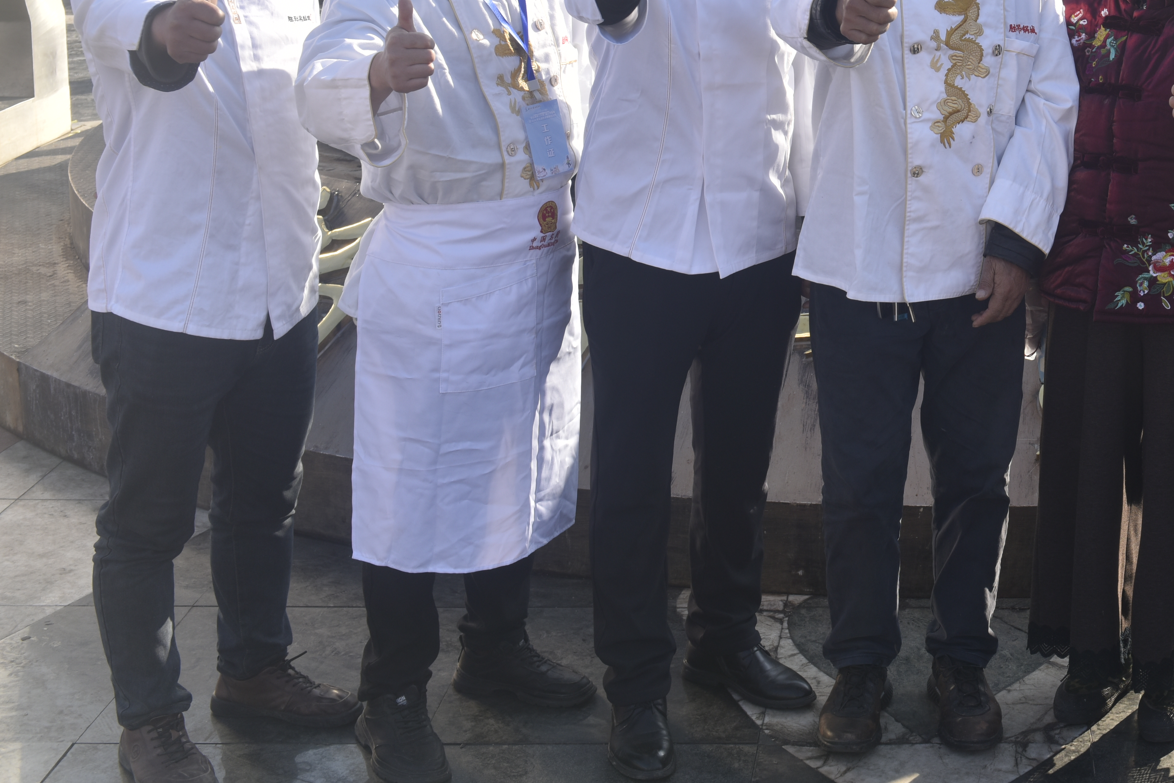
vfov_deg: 20.4
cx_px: 1120
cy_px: 43
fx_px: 2120
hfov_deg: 29.3
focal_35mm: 65
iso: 64
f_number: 8
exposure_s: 1/125
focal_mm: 34
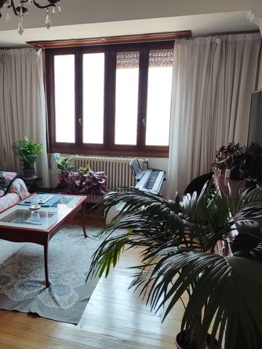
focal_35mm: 31
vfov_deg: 58.3
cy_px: 175
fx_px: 313
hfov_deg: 44.8
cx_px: 88
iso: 208
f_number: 1.88
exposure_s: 1/62
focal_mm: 5.59
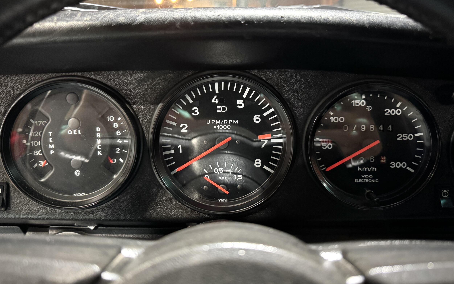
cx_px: 223
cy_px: 126
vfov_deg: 47.5
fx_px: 322
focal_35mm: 26
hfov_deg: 70.4
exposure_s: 1/30
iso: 1250
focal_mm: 6.76
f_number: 1.78
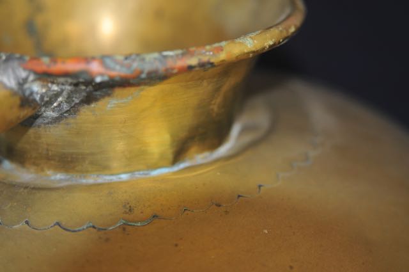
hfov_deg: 19.5
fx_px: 1191
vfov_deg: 13.0
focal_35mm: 105
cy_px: 136
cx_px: 204
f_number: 2.8
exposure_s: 1/50
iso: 400
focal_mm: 70
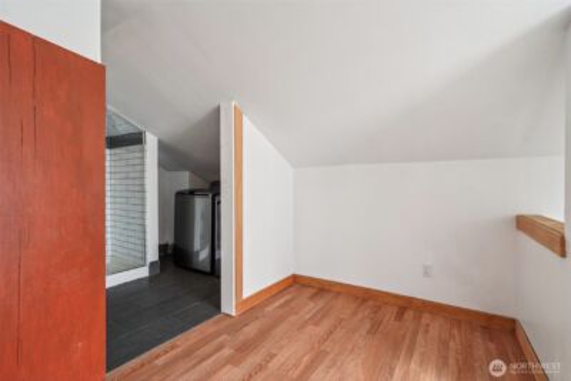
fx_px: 254
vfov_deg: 73.8
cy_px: 190
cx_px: 286
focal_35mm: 16
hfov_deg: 96.7
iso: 1600
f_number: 8
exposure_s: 1/80
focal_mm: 16
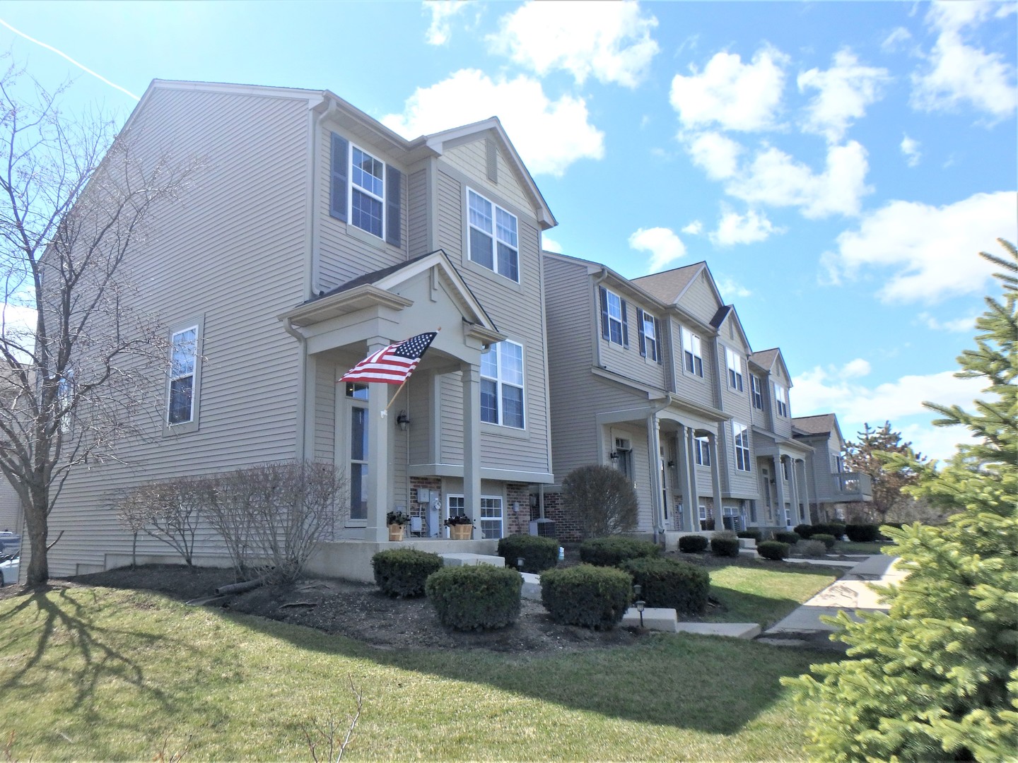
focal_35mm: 21
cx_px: 509
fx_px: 618
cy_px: 382
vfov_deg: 63.4
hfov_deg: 79.0
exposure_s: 1/1000
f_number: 3.5
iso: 125
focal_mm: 3.7
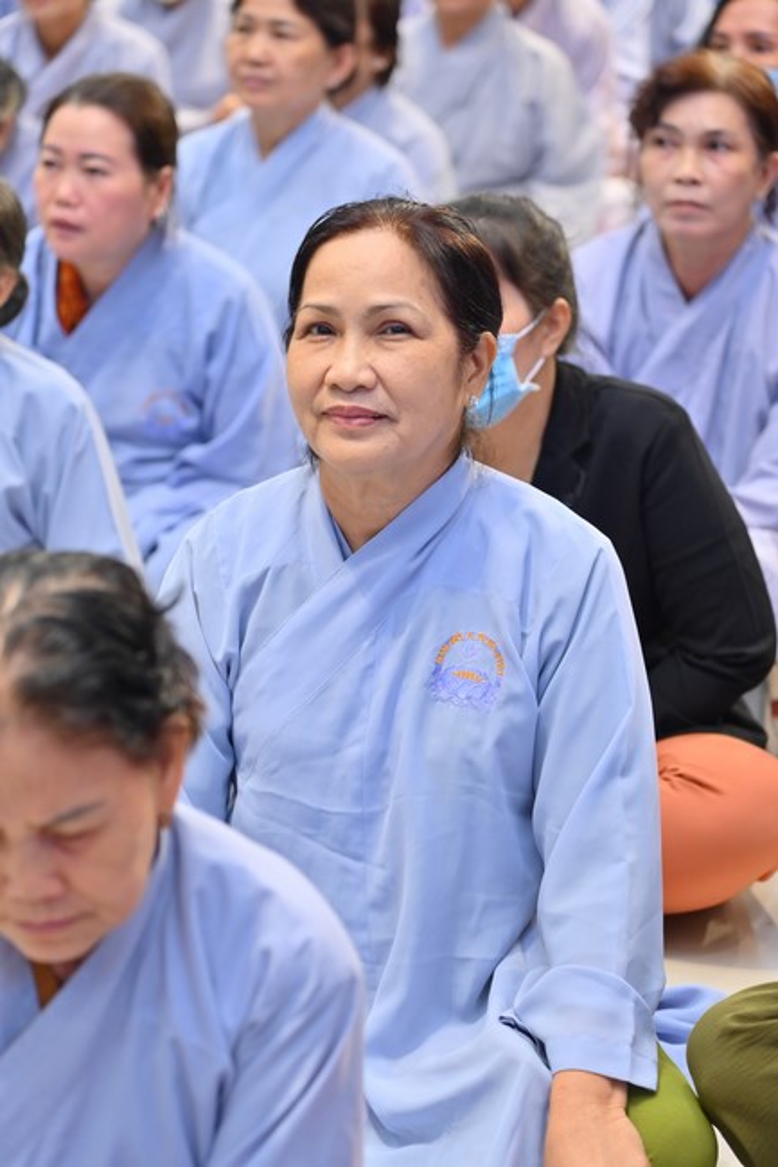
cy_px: 584
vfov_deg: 17.1
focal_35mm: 120
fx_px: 3892
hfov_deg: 11.4
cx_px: 389
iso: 1250
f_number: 4.5
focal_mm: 120
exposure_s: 1/80
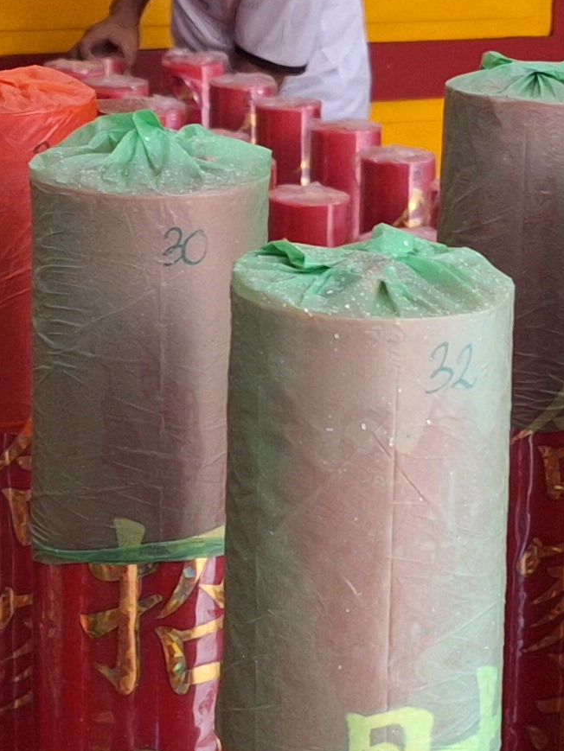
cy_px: 385
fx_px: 2346
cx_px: 337
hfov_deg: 13.7
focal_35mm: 108
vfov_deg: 18.2
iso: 400
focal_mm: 5.54
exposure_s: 1/25
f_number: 1.8
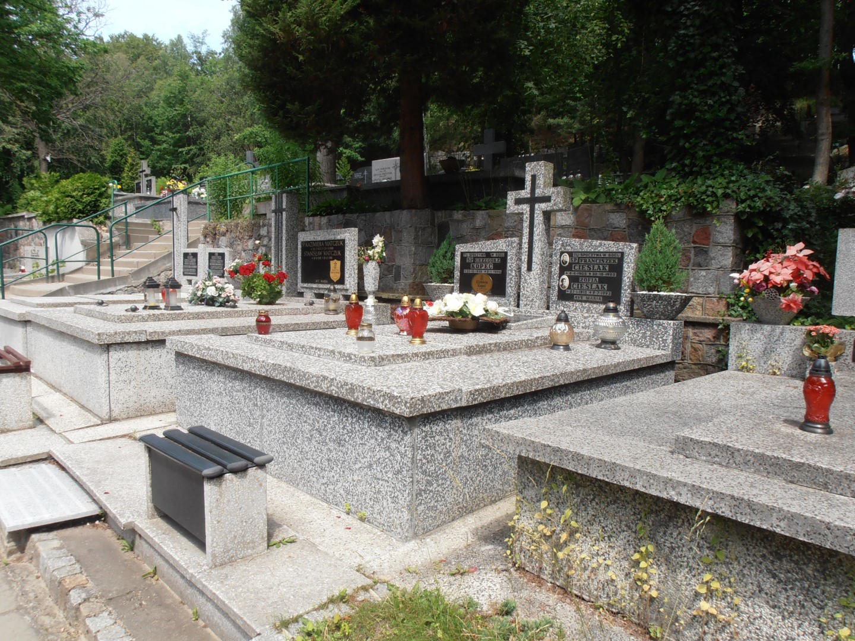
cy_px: 320
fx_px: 593
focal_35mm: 24
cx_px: 428
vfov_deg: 56.8
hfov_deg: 71.6
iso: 80
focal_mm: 4.2
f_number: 7.9
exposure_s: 1/80
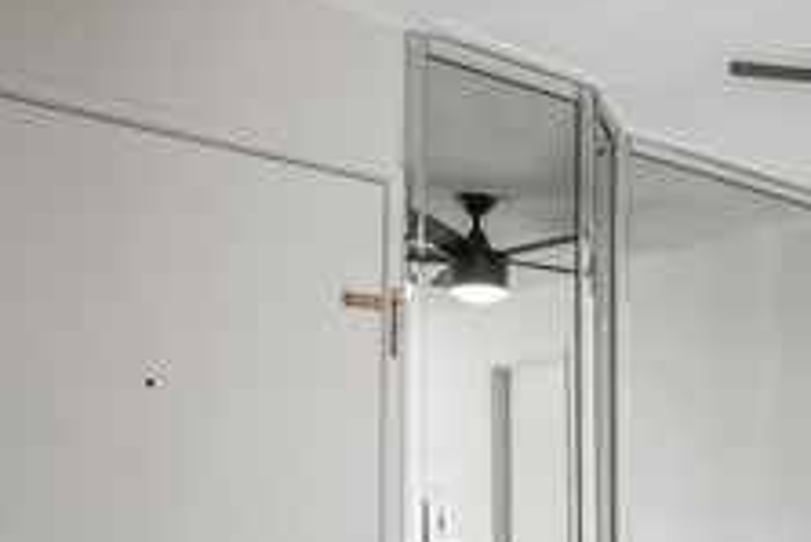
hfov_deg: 35.3
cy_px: 526
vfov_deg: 29.4
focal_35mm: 43
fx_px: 969
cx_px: 986
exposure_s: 1/40
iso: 100
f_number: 5.6
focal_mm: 10
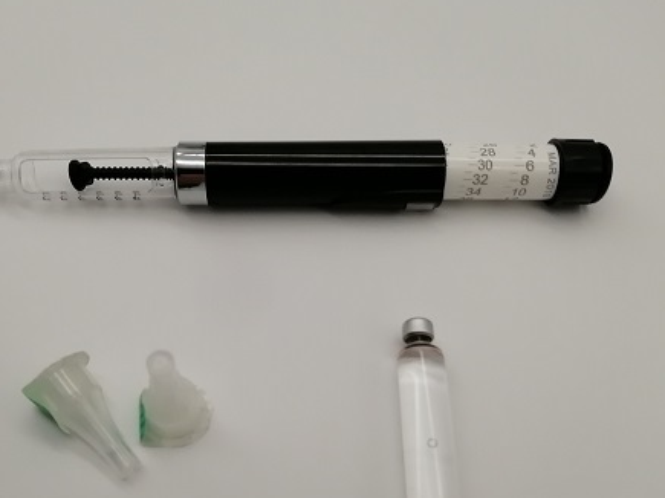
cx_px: 283
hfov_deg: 52.4
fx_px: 672
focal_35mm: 35
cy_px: 305
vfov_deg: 40.5
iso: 100
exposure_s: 1/900
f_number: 1.8
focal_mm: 3.62
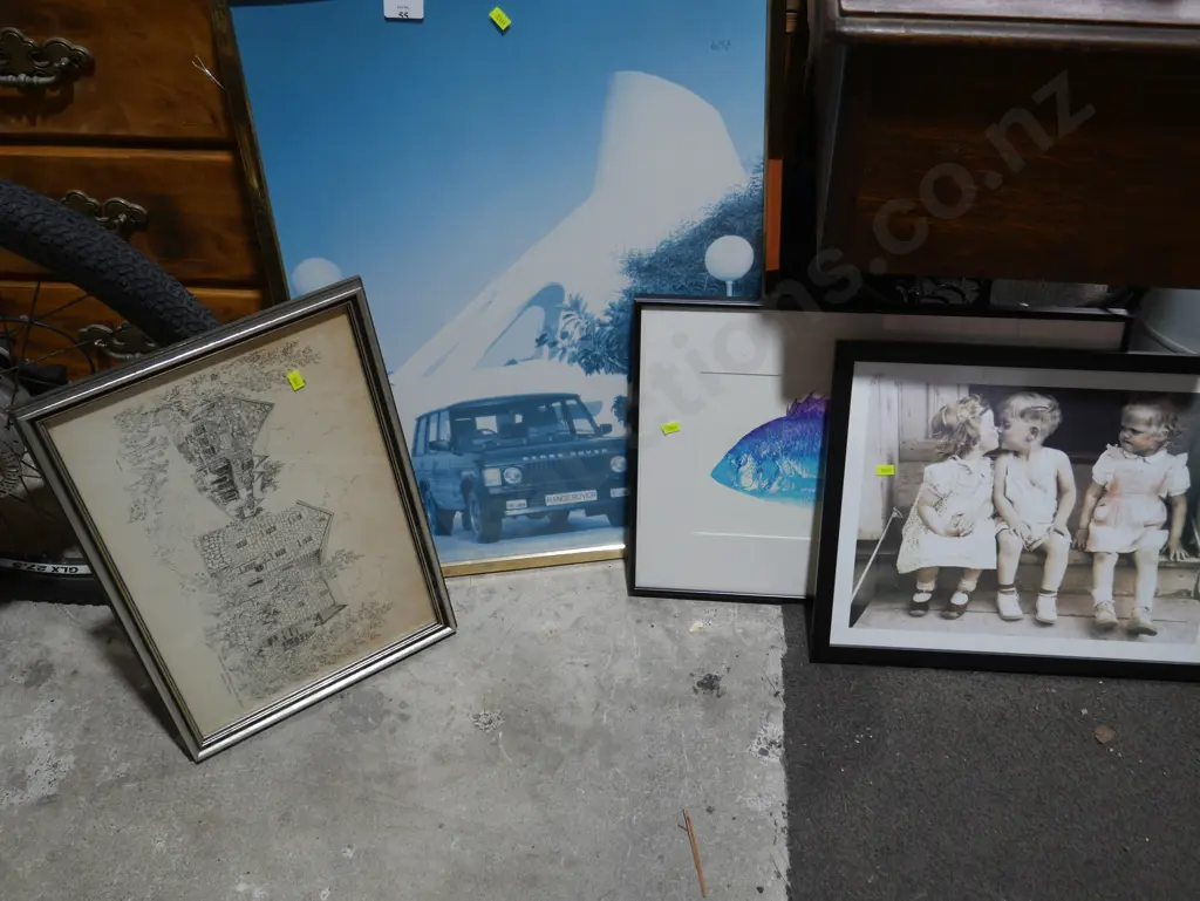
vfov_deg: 41.8
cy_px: 450
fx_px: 1179
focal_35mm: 34
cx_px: 600
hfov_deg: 53.9
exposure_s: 1/80
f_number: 4
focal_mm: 17
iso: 200
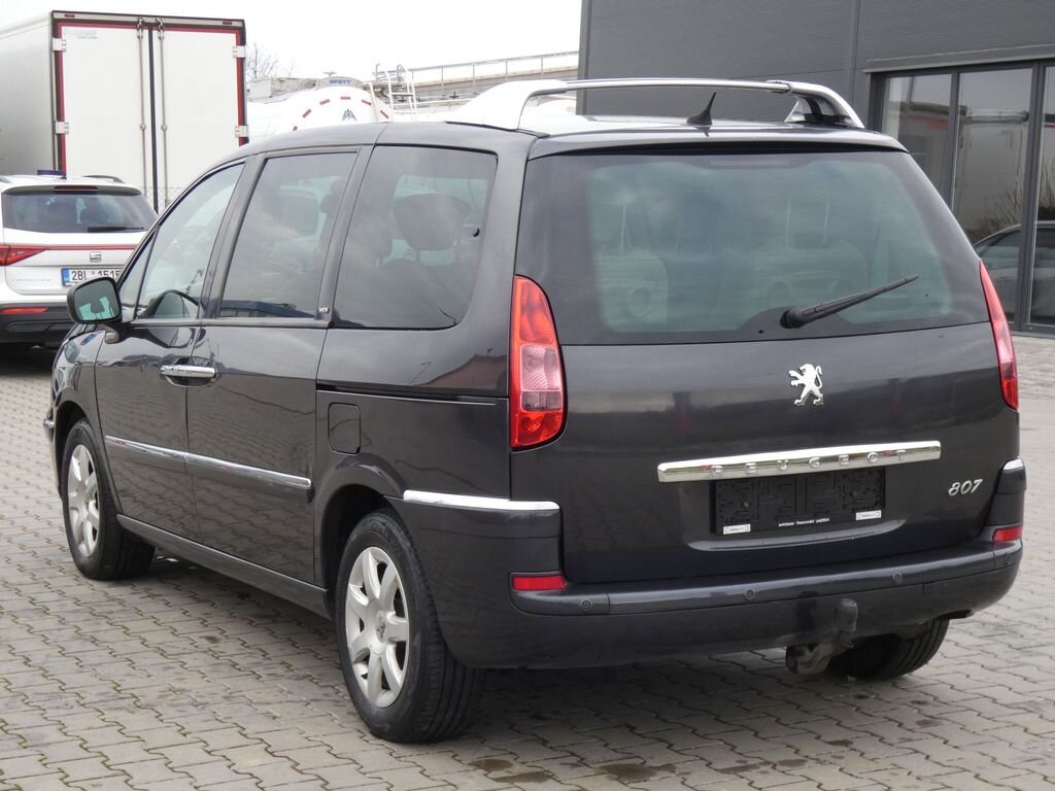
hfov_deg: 27.8
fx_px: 2133
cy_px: 396
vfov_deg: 21.0
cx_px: 528
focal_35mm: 70
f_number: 5.6
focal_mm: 12.5
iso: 160
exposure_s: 1/80
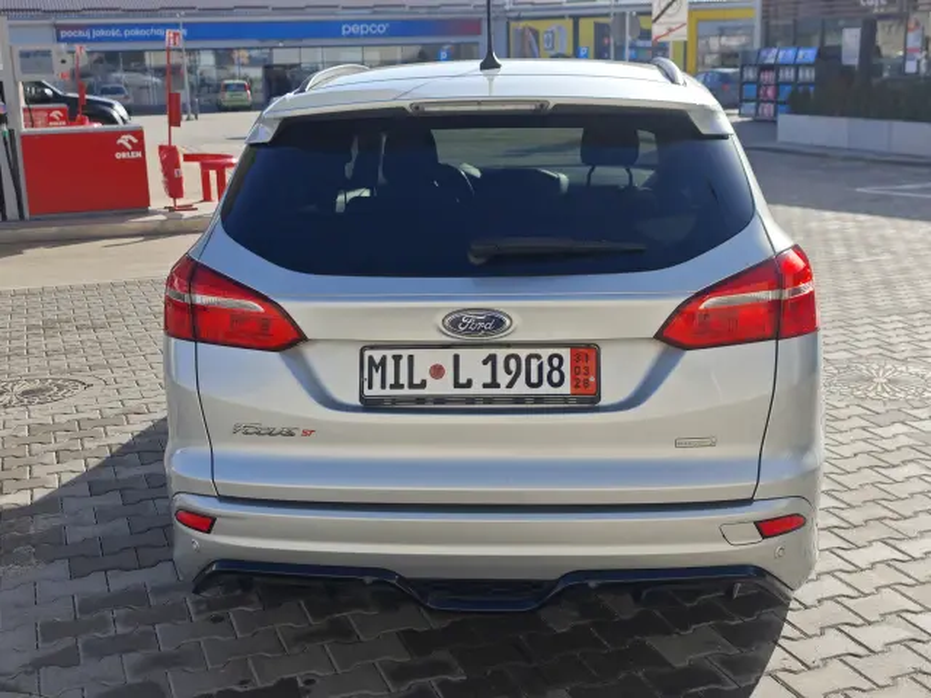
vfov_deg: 35.1
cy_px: 349
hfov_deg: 45.8
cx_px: 466
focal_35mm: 41
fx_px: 1103
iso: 50
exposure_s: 1/1464
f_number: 2
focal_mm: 8.72
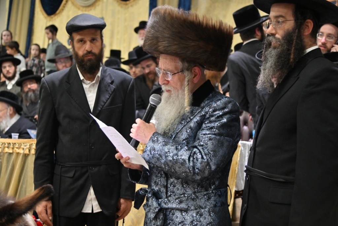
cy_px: 113
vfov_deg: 26.0
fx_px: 488
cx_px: 169
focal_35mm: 52
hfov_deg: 38.2
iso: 1000
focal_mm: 52
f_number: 4
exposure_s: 1/160
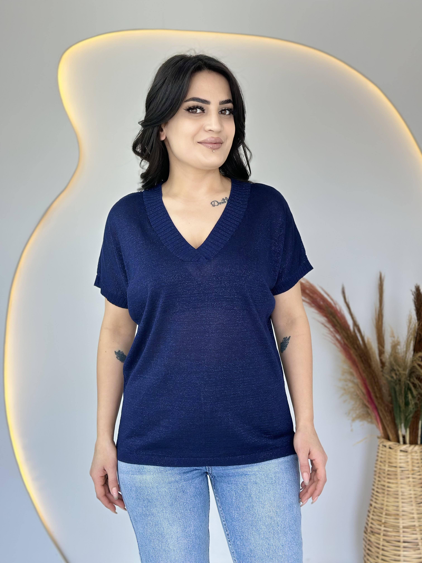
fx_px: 780
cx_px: 211
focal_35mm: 48
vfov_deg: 39.7
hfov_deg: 30.3
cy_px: 282
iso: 80
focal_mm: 6.86
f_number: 1.78
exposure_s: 1/246
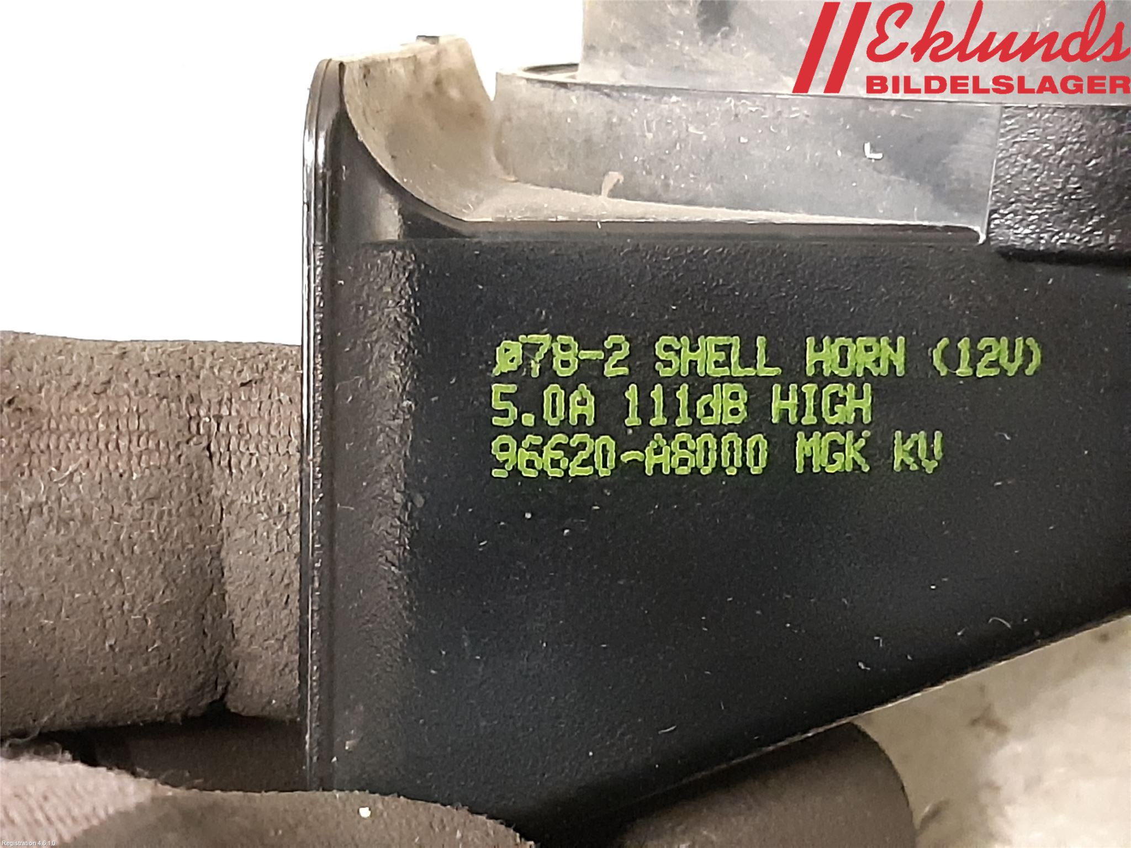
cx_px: 566
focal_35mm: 26
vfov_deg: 53.1
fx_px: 849
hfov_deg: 67.3
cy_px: 424
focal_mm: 3.93
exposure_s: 1/25
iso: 640
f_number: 1.7
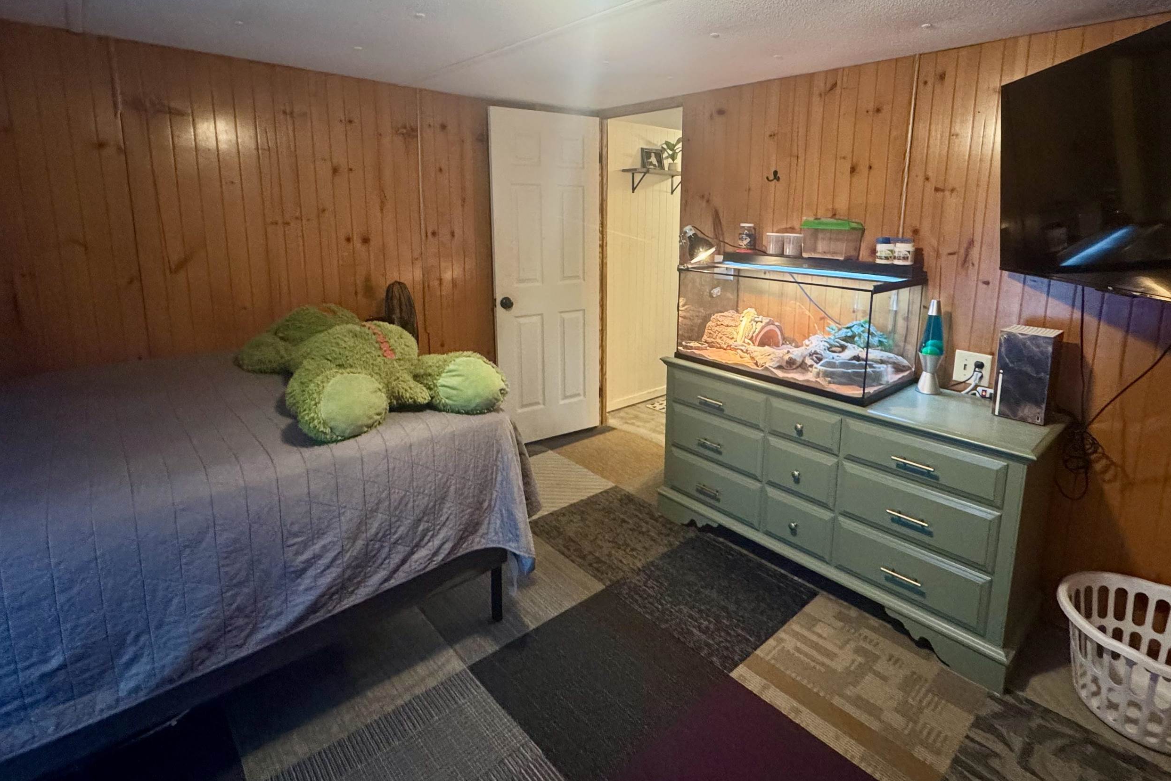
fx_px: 585
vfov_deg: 66.7
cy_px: 307
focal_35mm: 18
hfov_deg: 89.8
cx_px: 632
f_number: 2.2
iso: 500
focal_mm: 2.22
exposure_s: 1/60
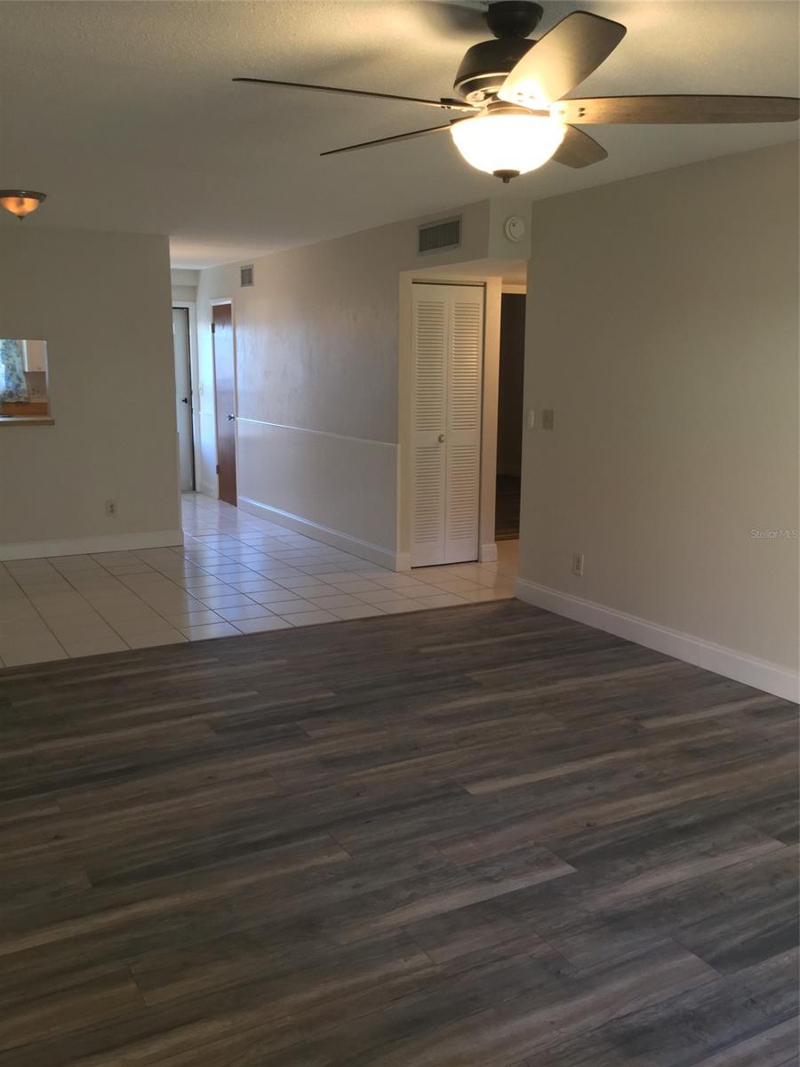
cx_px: 400
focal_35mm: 31
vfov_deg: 58.4
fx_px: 955
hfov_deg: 45.4
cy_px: 534
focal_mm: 3.3
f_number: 2.4
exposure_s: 1/30
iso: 64
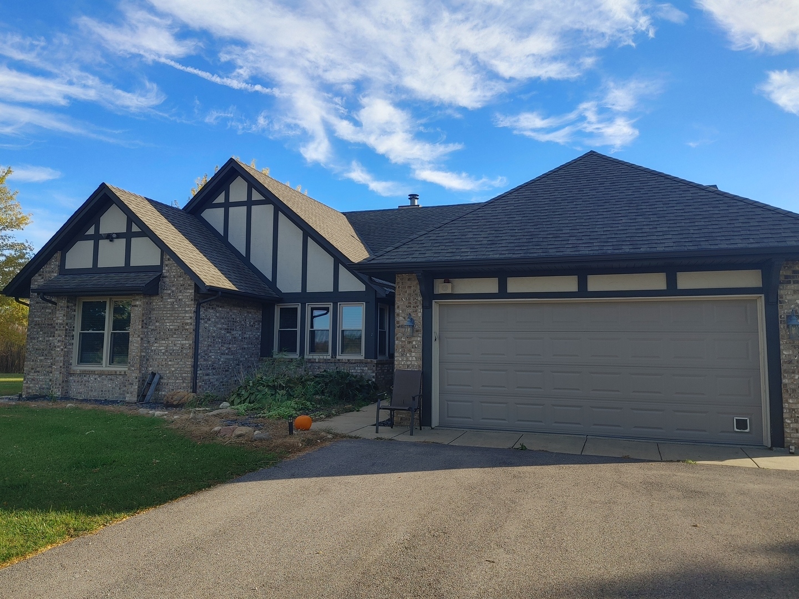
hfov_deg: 67.3
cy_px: 300
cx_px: 400
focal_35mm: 26
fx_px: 600
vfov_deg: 53.1
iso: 50
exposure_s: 1/1087
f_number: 1.8
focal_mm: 4.81
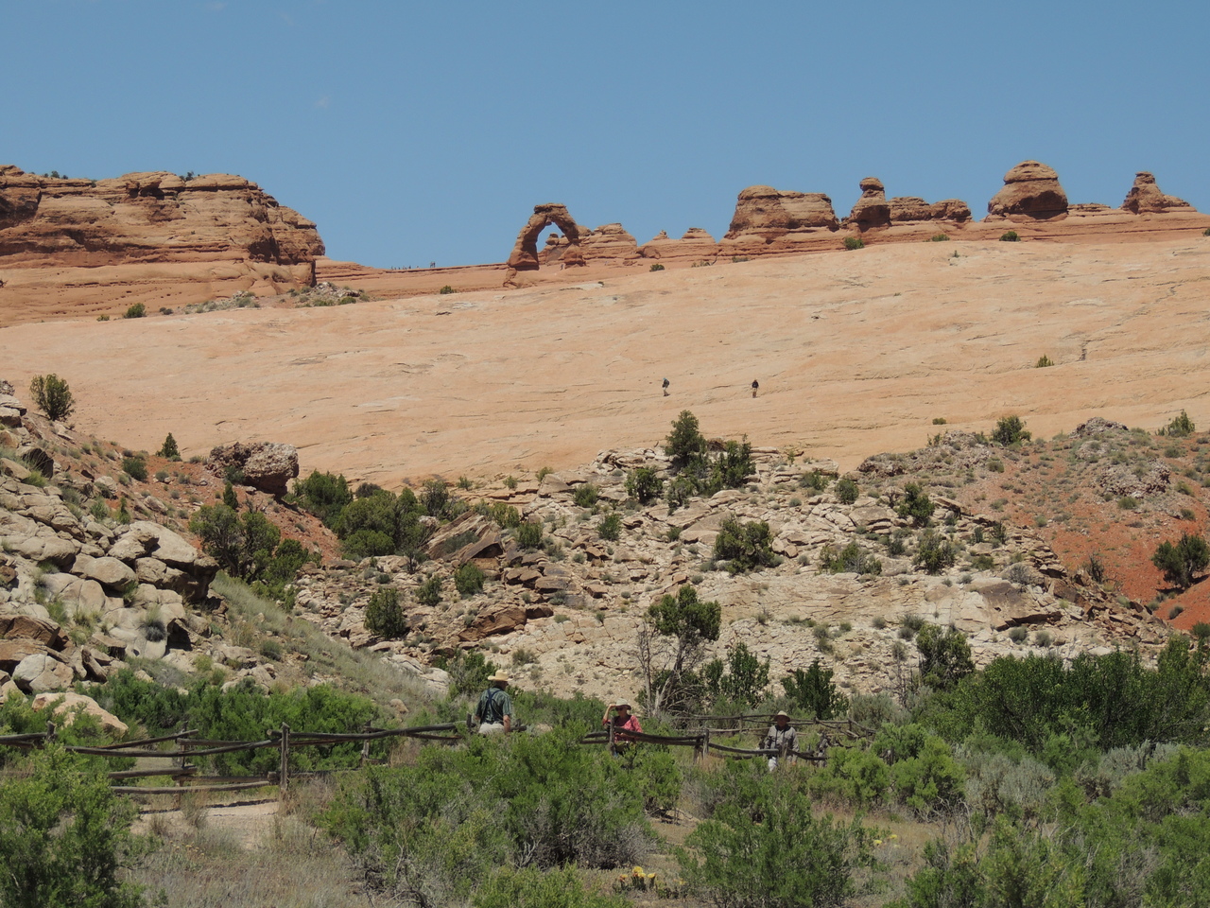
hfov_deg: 18.7
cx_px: 605
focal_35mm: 105
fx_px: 3670
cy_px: 454
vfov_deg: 14.1
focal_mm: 18.7
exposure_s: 1/1250
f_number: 4.2
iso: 100
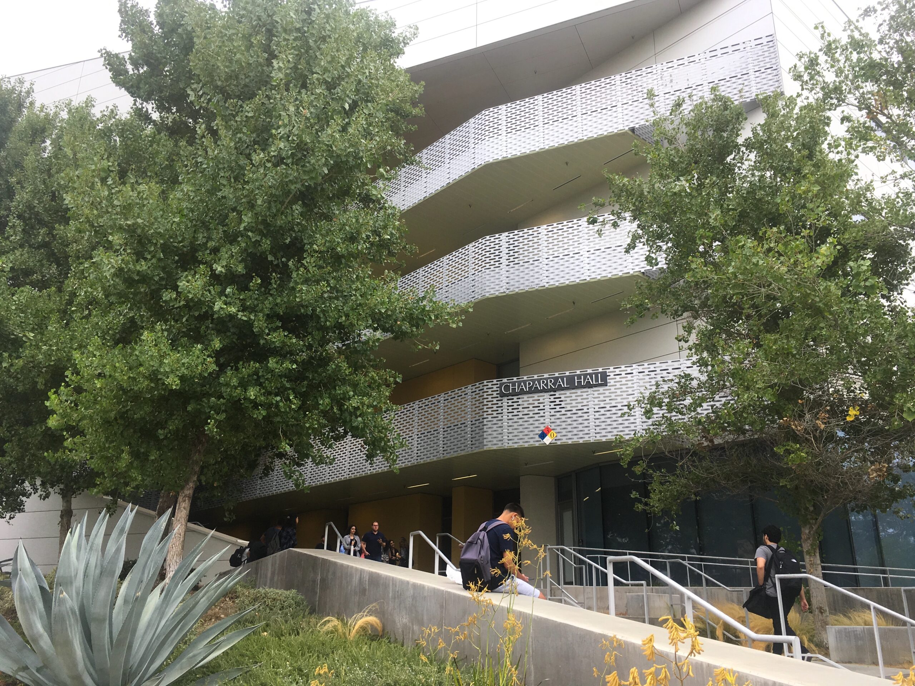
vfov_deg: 48.2
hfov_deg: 61.7
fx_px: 767
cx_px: 458
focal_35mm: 29
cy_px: 343
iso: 25
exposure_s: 1/349
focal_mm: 4.15
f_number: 2.2
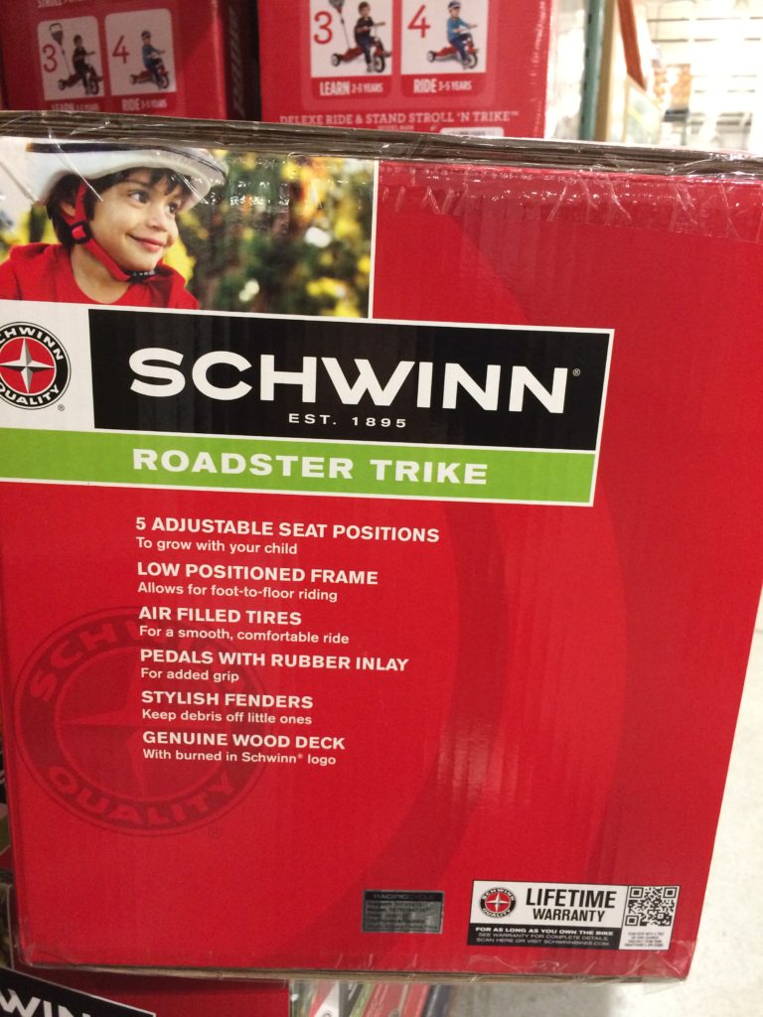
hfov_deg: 48.2
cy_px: 508
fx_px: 852
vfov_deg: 61.7
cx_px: 382
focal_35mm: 29
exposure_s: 1/24
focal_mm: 4.15
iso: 250
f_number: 2.2
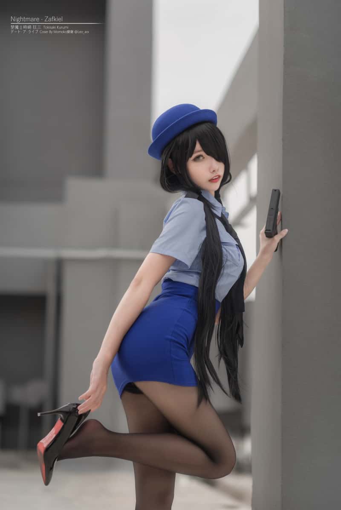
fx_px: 1206
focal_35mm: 85
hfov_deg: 16.1
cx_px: 170
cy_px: 255
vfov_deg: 23.9
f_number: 2.2
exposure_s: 1/1000
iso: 100
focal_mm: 85
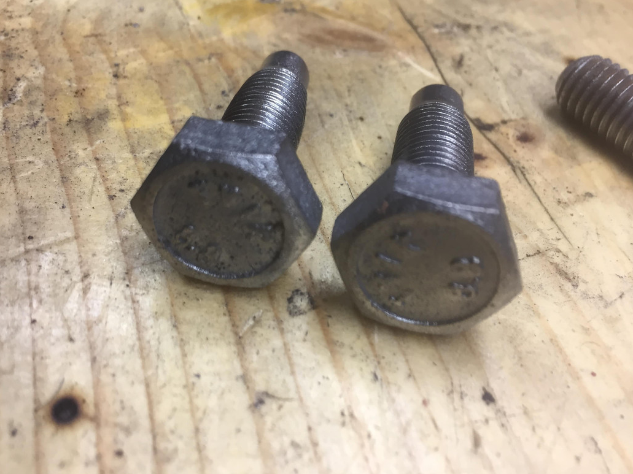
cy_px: 235
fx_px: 549
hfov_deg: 60.0
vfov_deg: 46.8
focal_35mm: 30
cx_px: 314
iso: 80
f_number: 2.2
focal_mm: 4.15
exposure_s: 1/33
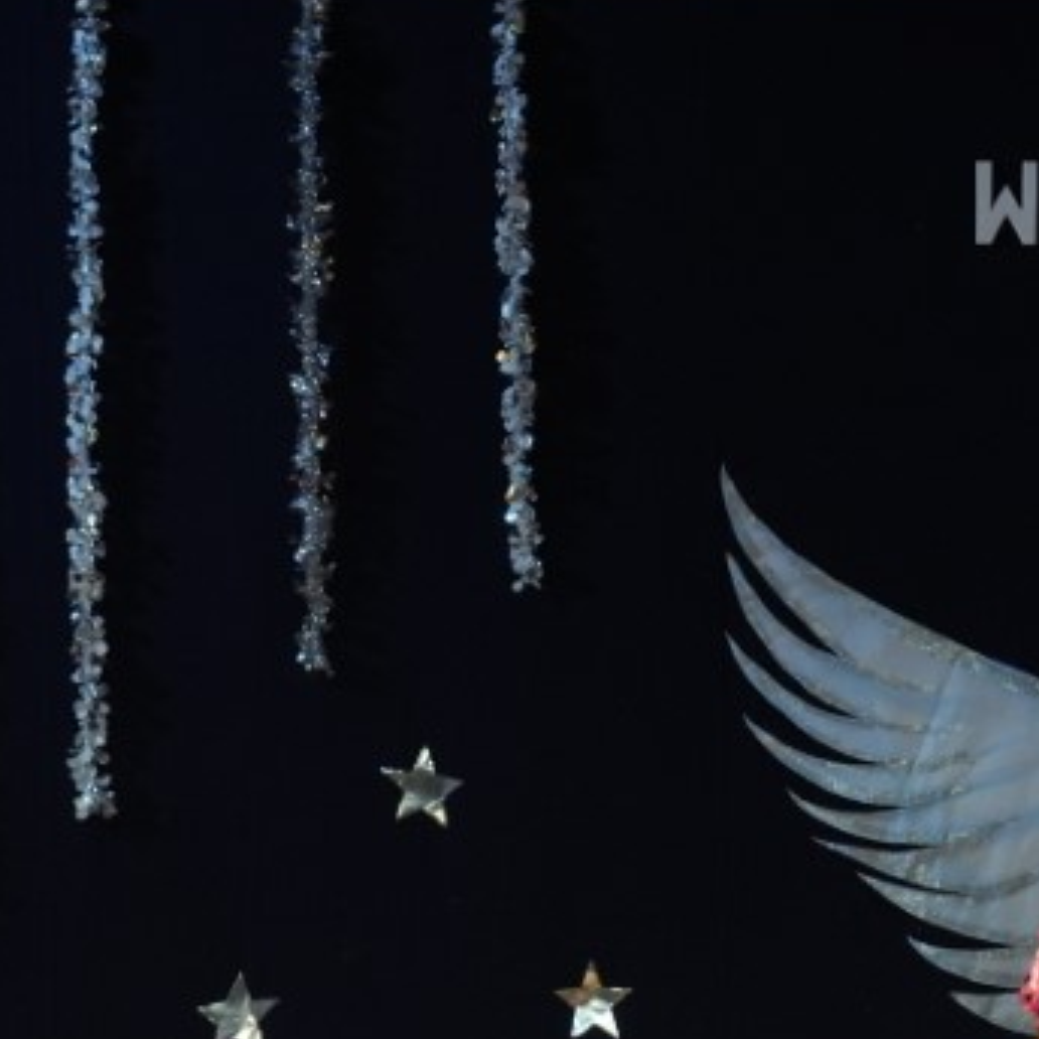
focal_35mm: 196
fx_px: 6656
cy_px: 1024
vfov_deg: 8.9
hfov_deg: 8.6
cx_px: 1803
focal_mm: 49
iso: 1250
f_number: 5
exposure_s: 1/320
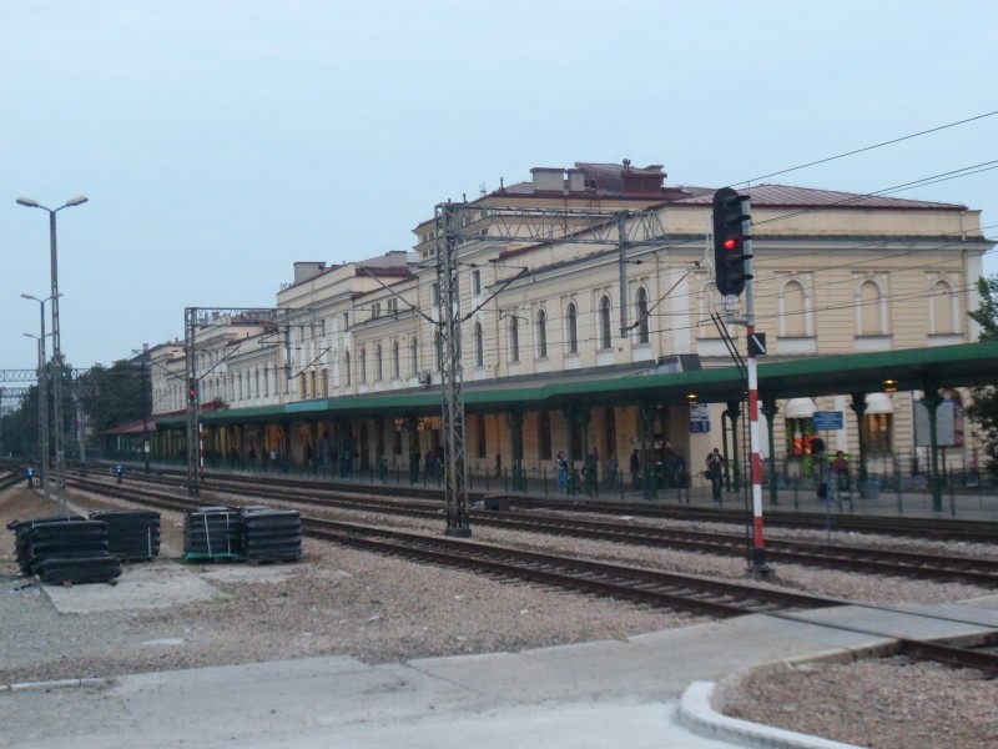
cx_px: 499
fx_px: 1499
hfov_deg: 36.8
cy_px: 374
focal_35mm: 52
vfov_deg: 28.0
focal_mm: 8.1
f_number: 4.3
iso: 400
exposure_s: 1/20
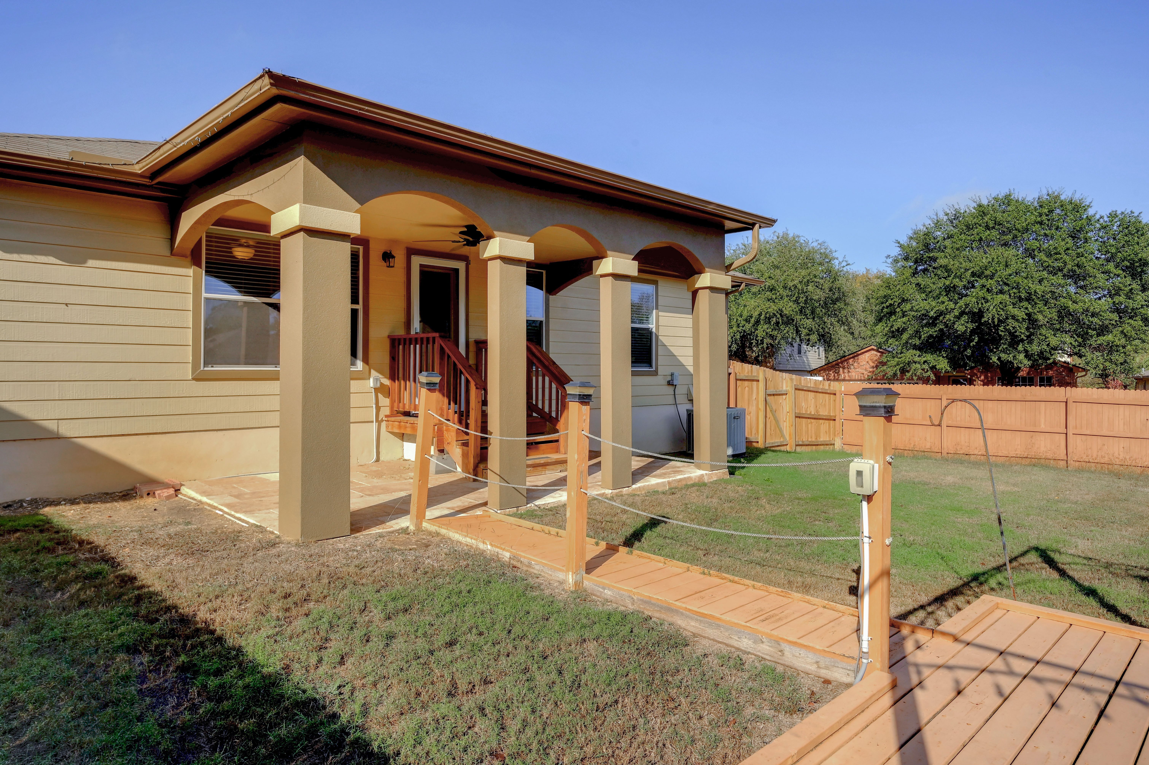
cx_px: 574
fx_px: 686
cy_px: 382
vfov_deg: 58.3
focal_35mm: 22
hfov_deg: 79.9
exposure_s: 1/800
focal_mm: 21.5
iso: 400
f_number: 11
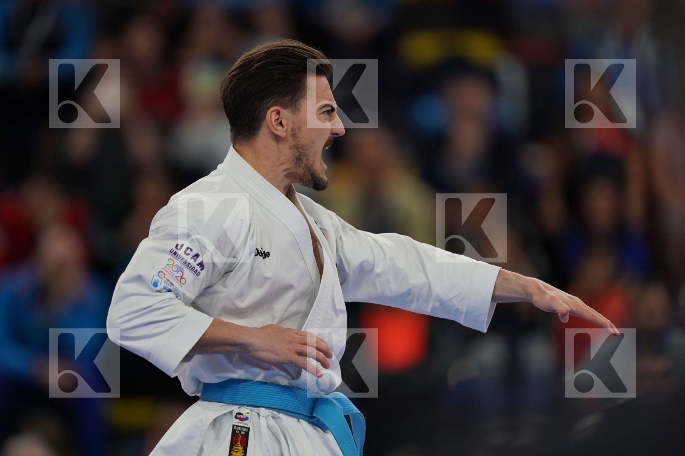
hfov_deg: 5.2
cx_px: 342
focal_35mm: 400
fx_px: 7611
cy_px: 228
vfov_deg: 3.4
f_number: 2.8
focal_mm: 400
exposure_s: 1/320
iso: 500
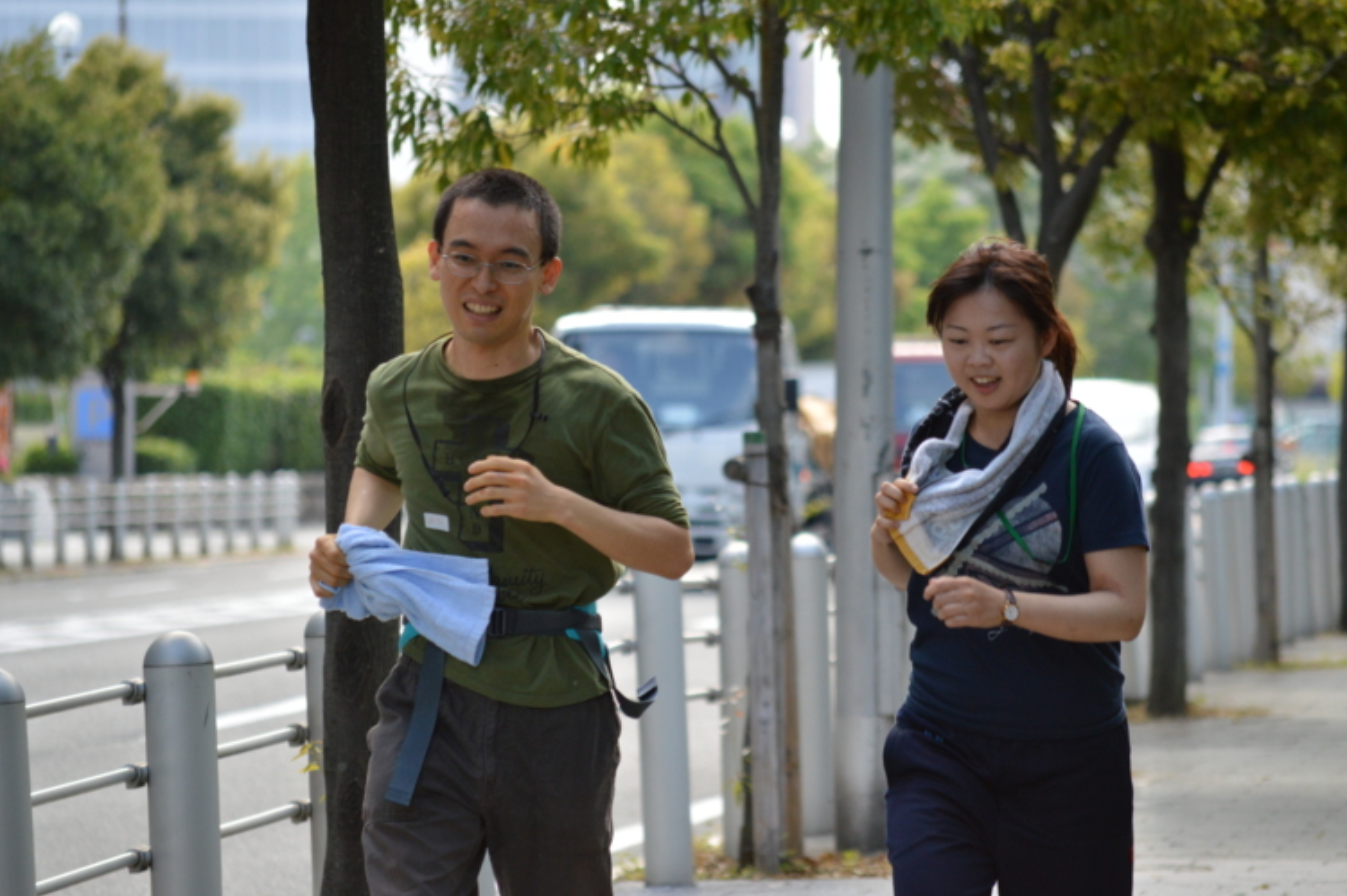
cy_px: 438
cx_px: 691
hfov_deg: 8.0
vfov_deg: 5.4
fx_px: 9572
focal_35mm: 256
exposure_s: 1/500
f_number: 5.3
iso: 640
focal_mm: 160
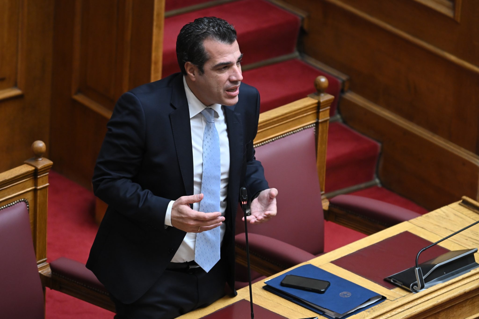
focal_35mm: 270
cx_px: 240
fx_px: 3592
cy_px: 160
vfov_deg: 5.1
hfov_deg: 7.6
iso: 3600
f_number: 5.6
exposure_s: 1/250
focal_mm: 270
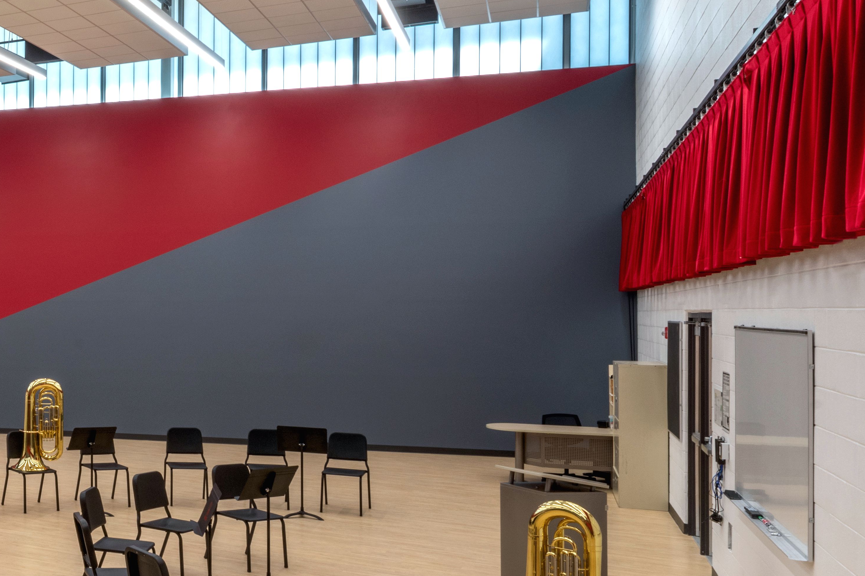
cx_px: -111
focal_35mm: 42
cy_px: 227
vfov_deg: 31.8
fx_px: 1009
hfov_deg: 37.8
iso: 100
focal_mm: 15
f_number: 18
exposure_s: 1/2
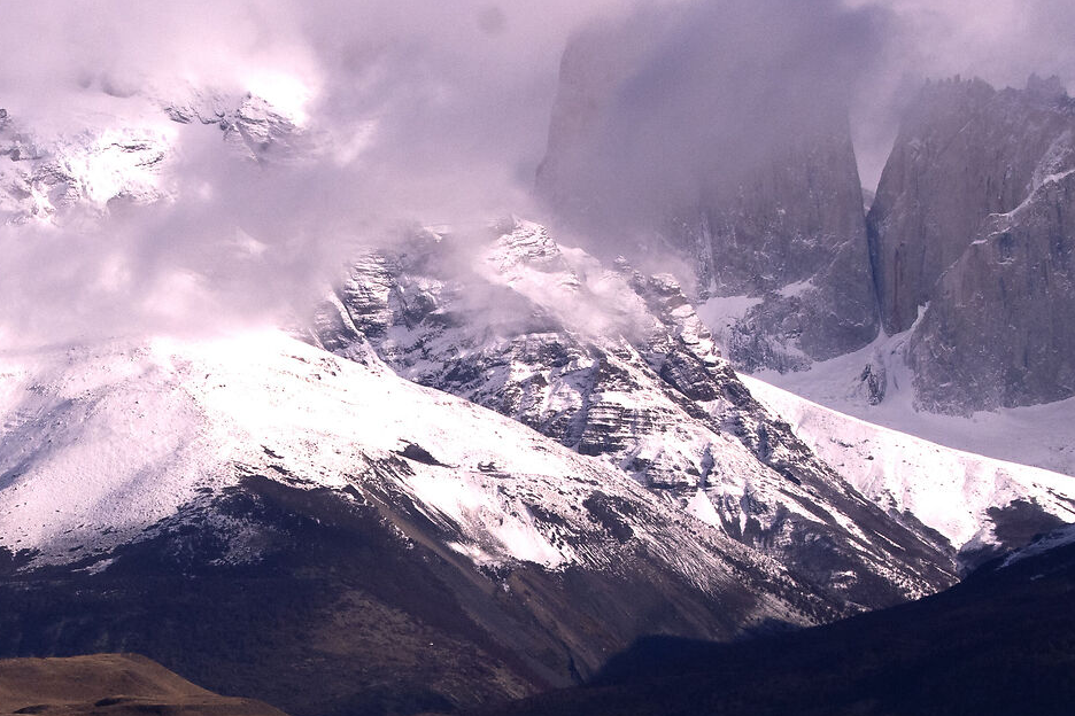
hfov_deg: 9.4
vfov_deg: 6.3
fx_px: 6509
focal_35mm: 218
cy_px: 557
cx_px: 268
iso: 800
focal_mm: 55
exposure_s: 1/2500
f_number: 10
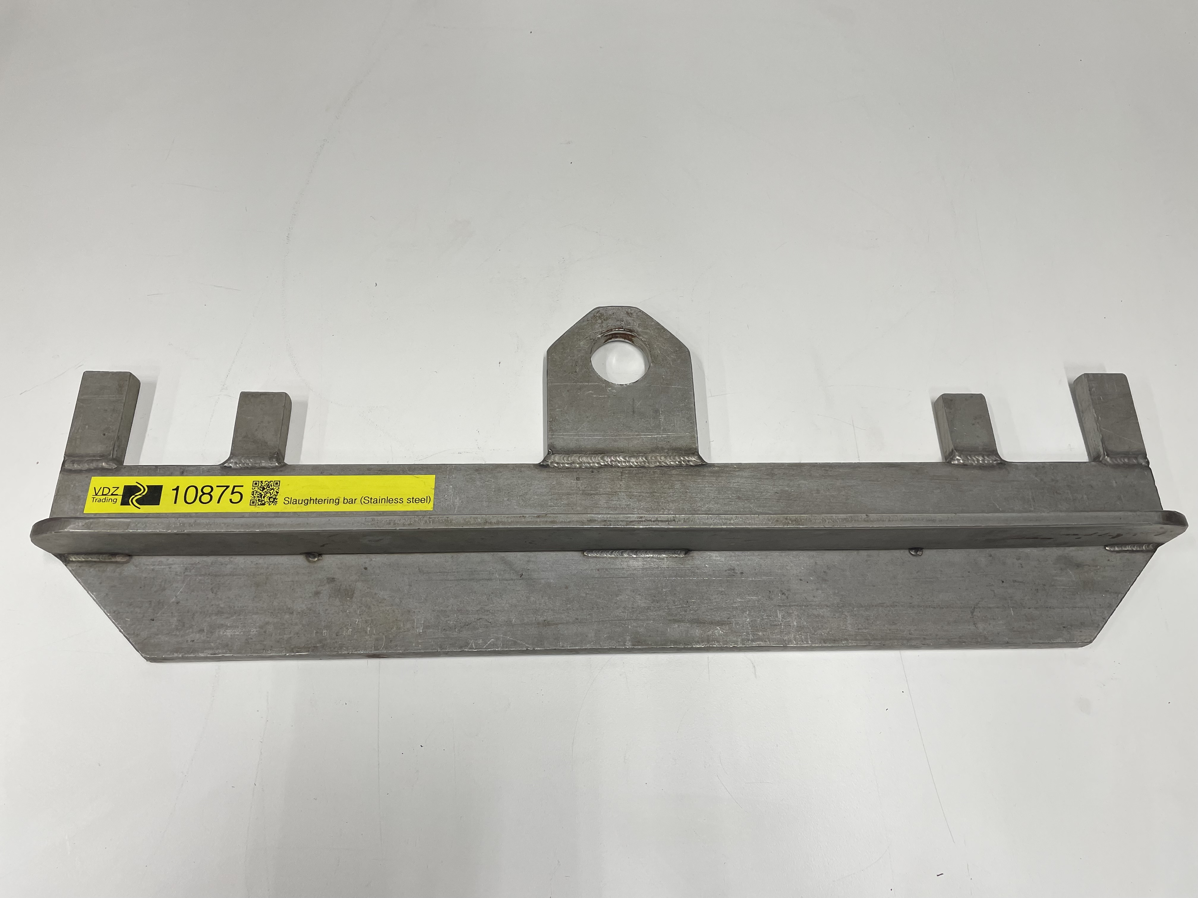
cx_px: 599
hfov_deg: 67.3
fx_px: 900
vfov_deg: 53.1
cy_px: 449
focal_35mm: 26
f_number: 1.6
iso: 64
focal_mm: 4.2
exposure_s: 1/100
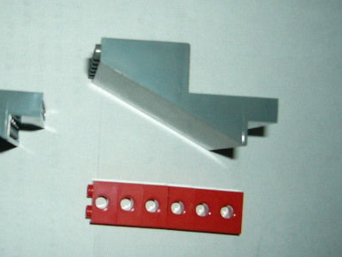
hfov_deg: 32.8
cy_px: 109
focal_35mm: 57
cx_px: 67
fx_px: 563
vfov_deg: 25.6
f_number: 2.8
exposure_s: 1/60
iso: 100
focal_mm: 5.8
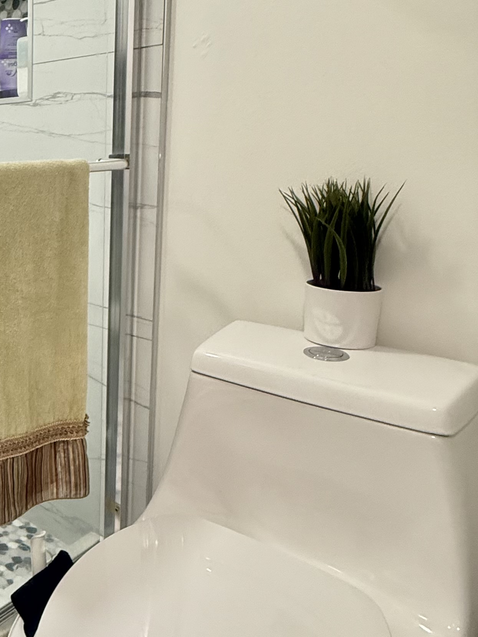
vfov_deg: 53.5
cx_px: -95
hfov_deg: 33.8
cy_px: 245
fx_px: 626
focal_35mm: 34
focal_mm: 2.22
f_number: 2.2
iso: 250
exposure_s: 1/60
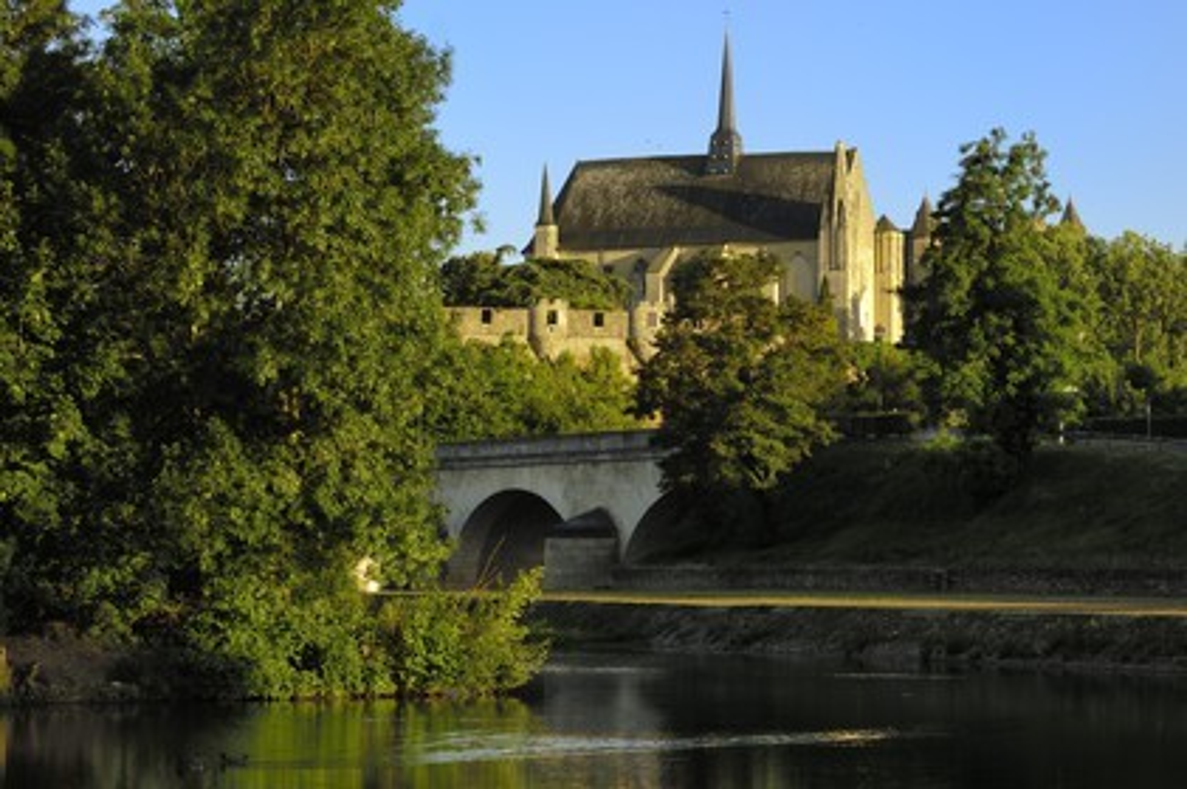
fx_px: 3459
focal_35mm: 105
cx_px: 594
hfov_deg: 19.5
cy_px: 394
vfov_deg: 13.0
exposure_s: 1/160
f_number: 5
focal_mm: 70
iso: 100
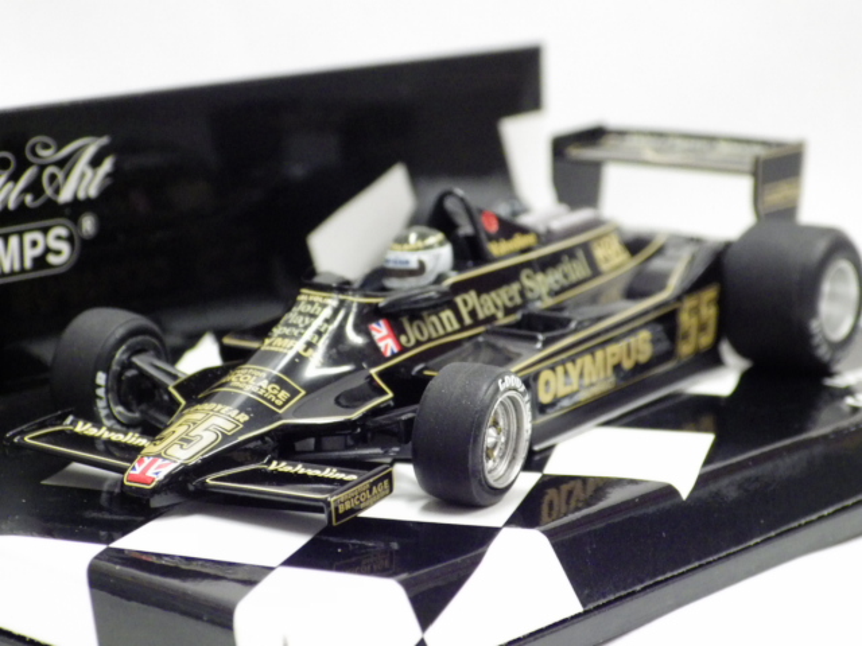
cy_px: 323
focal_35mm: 103
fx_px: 2565
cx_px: 431
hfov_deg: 19.1
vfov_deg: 14.4
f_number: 4.6
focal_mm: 18.4
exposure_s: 1/30
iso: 1000
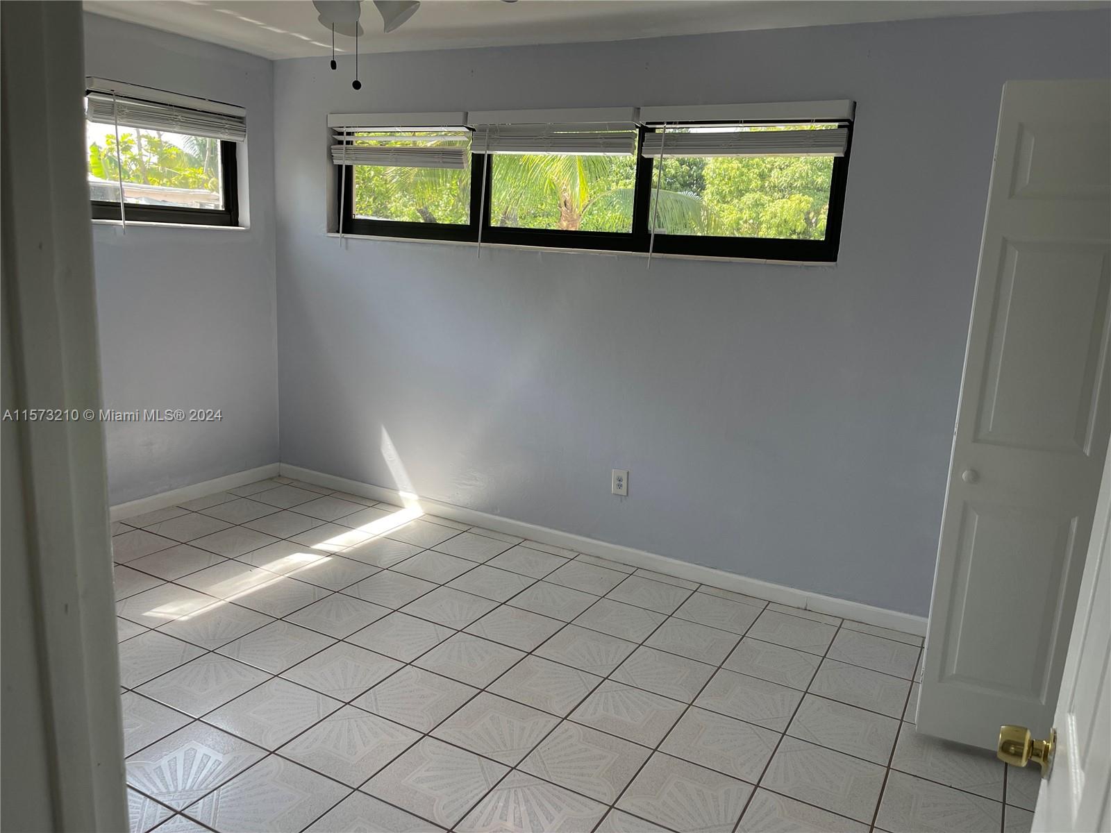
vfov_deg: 54.9
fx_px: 802
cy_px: 416
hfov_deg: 69.4
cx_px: 556
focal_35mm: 25
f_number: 1.6
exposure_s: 1/121
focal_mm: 5.1
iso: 40
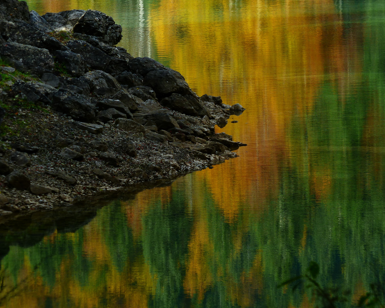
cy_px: 154
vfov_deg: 4.8
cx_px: 183
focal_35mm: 324
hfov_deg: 6.0
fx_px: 3692
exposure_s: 1/100
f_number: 4.5
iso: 100
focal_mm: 55.7
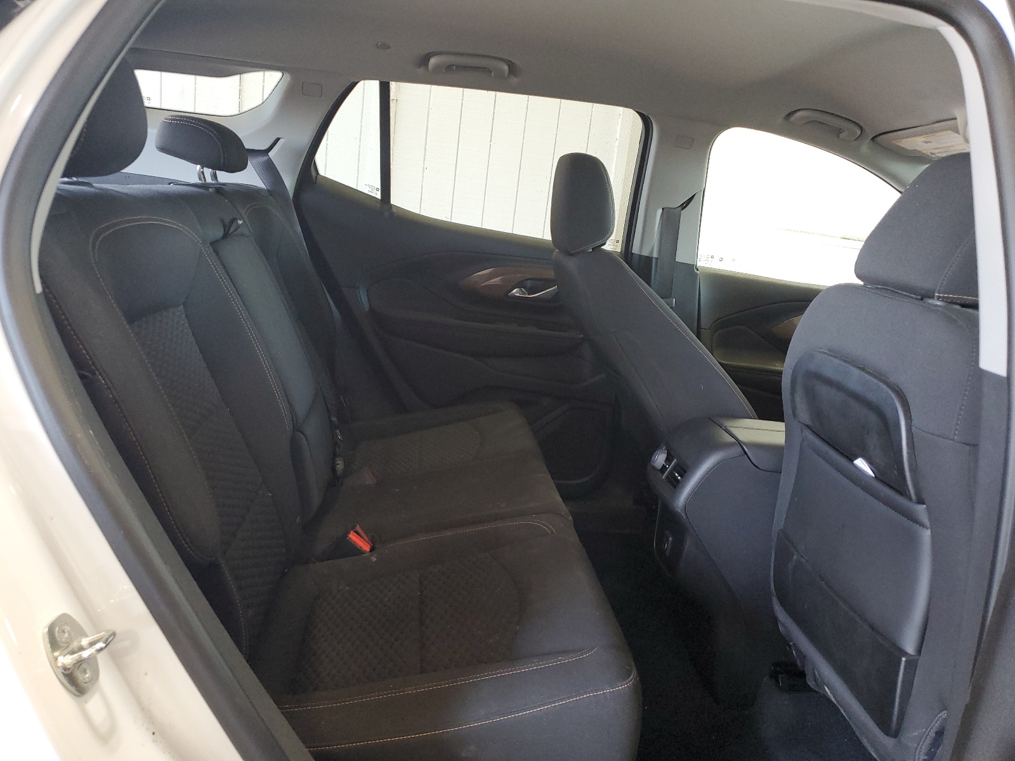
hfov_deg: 67.3
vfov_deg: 53.1
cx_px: 508
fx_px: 762
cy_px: 380
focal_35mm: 26
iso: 158
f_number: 1.5
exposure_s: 1/50
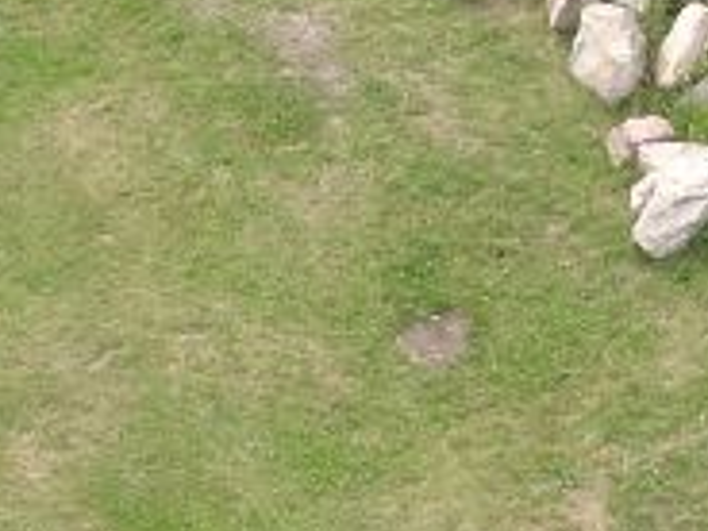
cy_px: -262
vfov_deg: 9.7
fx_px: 3027
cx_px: 427
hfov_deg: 13.3
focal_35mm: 148
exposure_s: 1/215
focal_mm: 7.13
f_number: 4
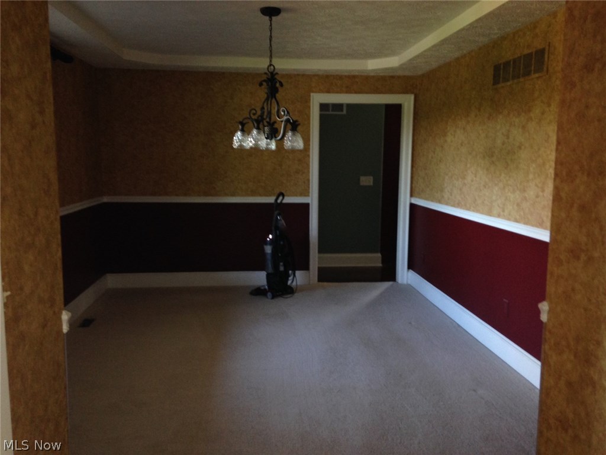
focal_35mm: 33
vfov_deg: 42.9
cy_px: 228
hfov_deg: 55.4
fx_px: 578
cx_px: 303
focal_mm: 4.12
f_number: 2.4
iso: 125
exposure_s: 1/16
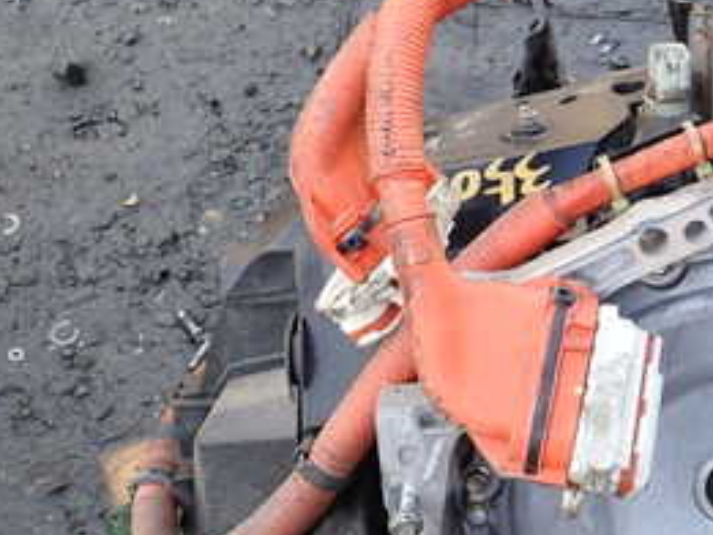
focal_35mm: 69
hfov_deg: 26.9
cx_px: 675
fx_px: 1422
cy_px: 311
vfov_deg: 21.3
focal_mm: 5.4
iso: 100
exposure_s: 1/80
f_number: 3.2
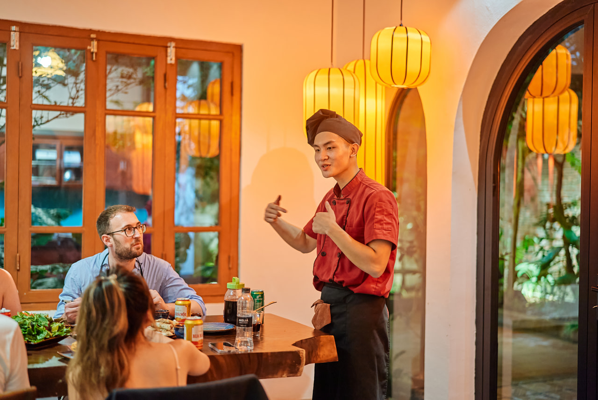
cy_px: 200
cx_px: 299
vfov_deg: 27.0
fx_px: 831
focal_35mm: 50
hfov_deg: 39.6
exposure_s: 1/125
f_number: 1.4
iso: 640
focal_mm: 50
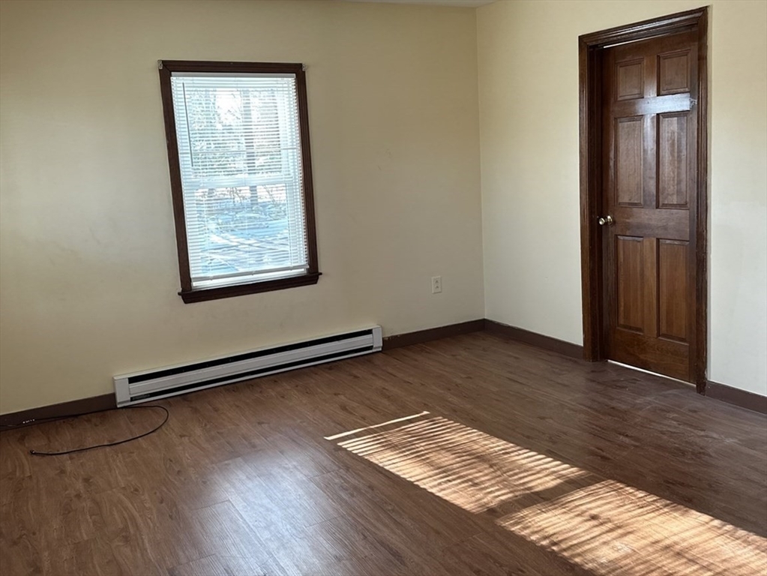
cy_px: 288
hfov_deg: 71.6
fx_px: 532
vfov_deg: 56.8
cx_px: 384
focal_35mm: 24
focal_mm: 6.86
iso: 160
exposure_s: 1/121
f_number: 1.78
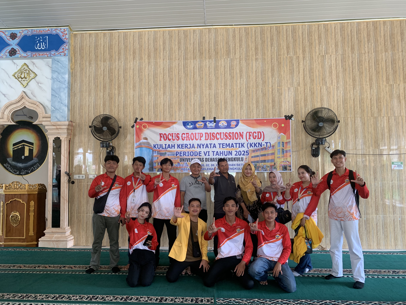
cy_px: 152
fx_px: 305
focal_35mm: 26
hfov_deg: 67.3
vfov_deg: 53.1
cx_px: 203
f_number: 1.8
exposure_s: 1/64
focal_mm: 4.25
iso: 100
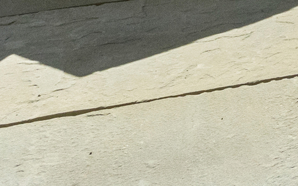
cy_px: -340
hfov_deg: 12.3
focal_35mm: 128
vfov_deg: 8.7
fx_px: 1041
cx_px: 749
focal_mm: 13
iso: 800
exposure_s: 1/400
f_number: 7.1
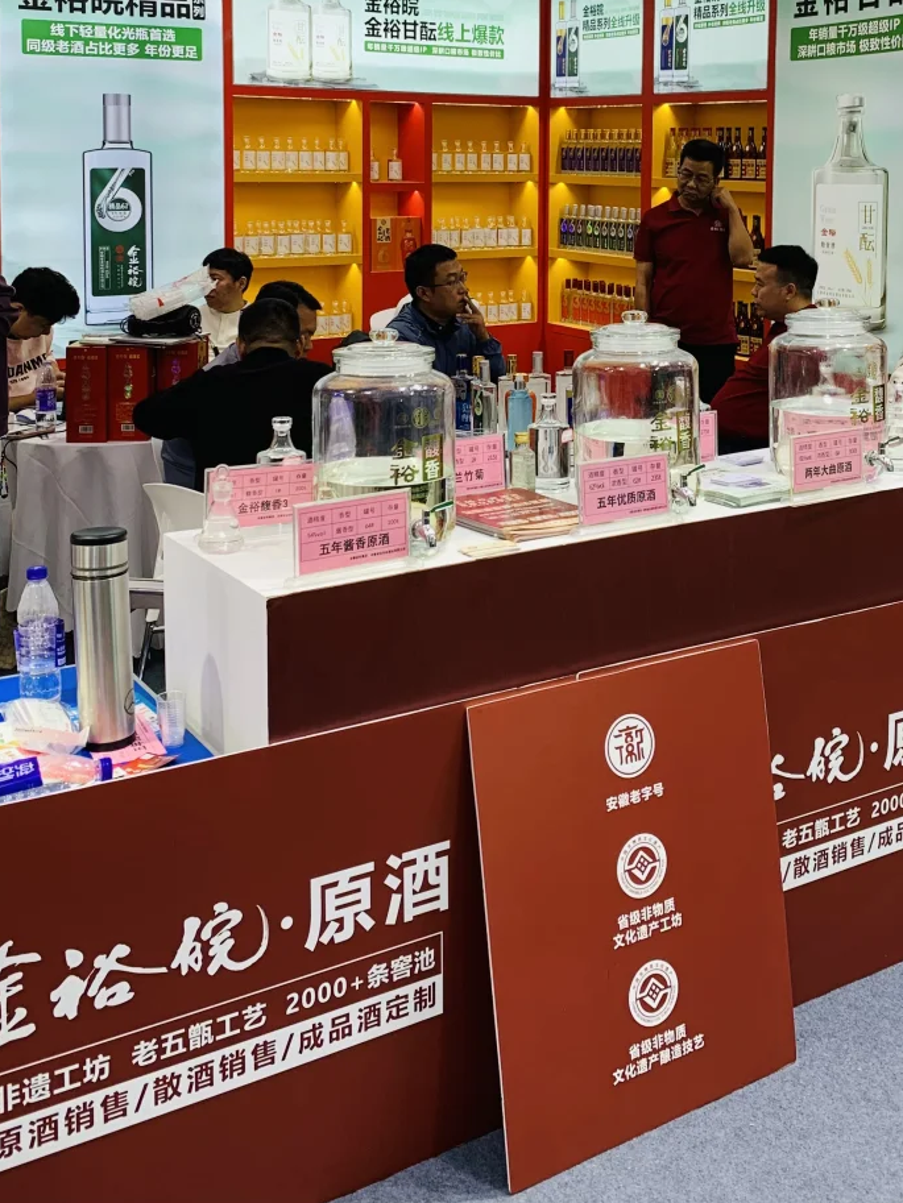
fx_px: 1426
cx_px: 540
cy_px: 261
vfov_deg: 43.8
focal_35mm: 41
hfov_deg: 35.0
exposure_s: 1/100
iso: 40
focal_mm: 4.25
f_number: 1.8
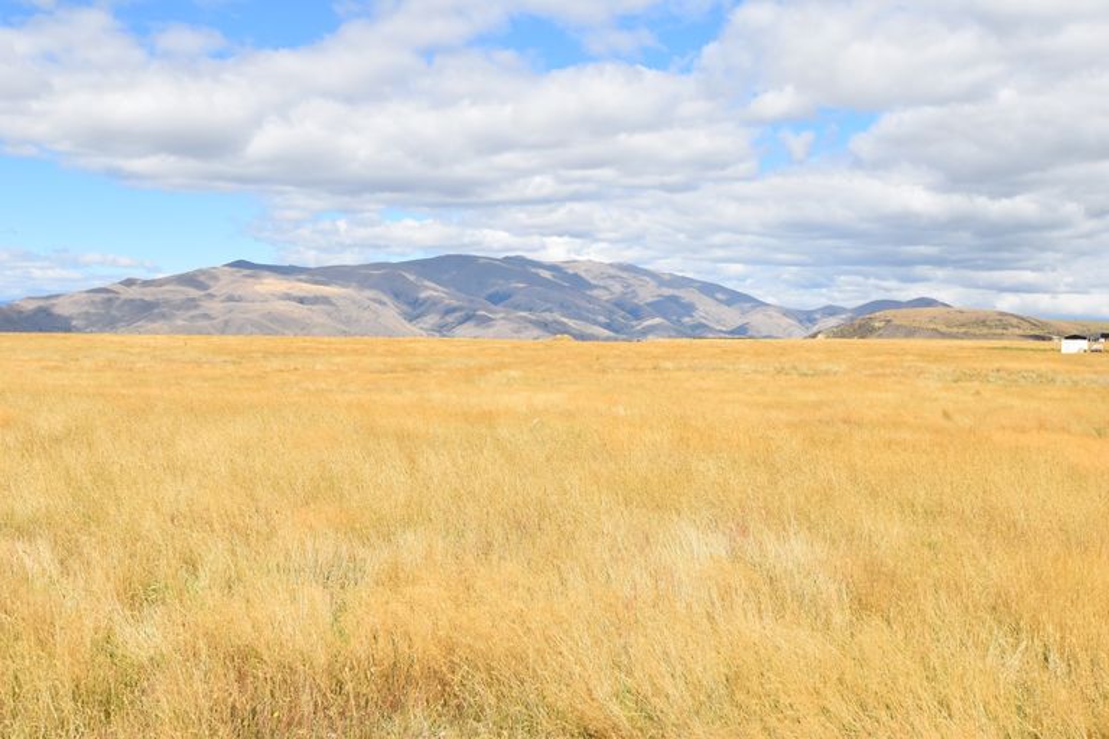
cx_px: 554
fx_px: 1109
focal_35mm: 36
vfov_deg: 36.9
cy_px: 370
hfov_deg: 53.1
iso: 200
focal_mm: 24
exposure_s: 1/400
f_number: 10
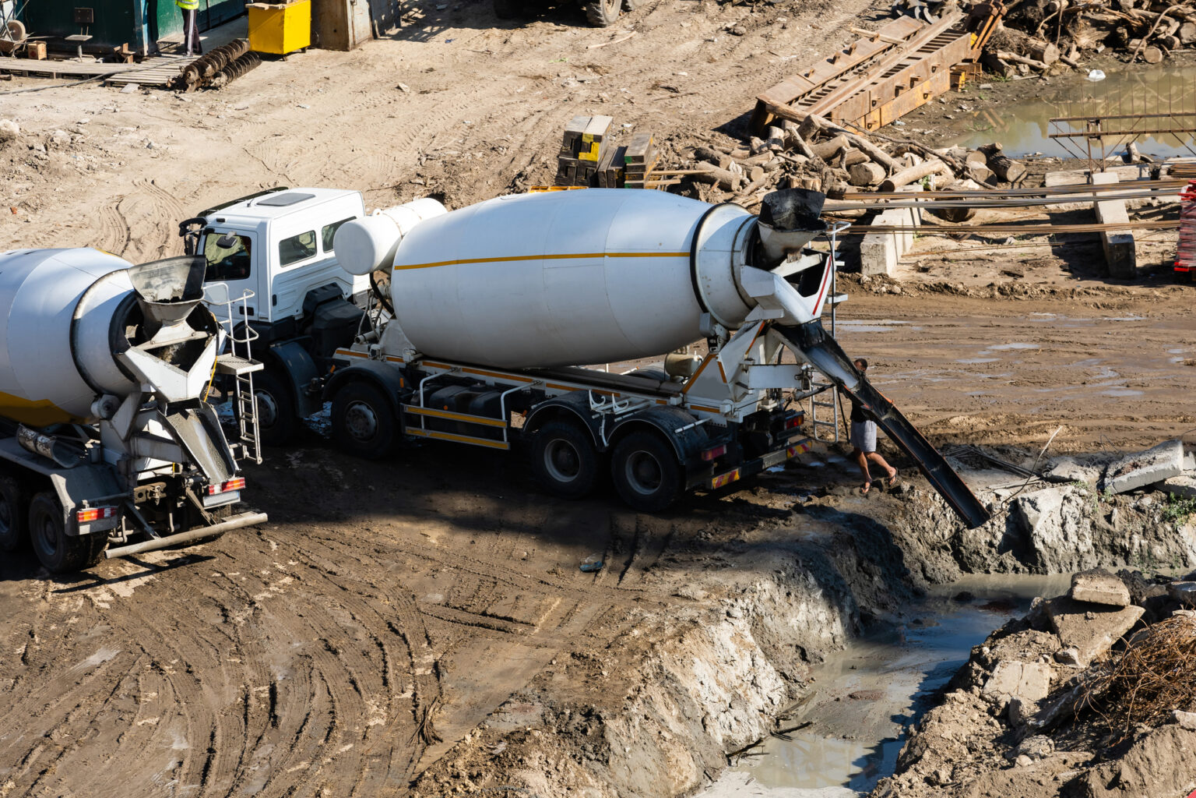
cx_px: 598
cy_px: 399
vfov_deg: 6.9
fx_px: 6644
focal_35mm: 200
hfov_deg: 10.3
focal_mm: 200
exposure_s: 1/400
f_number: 9
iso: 100
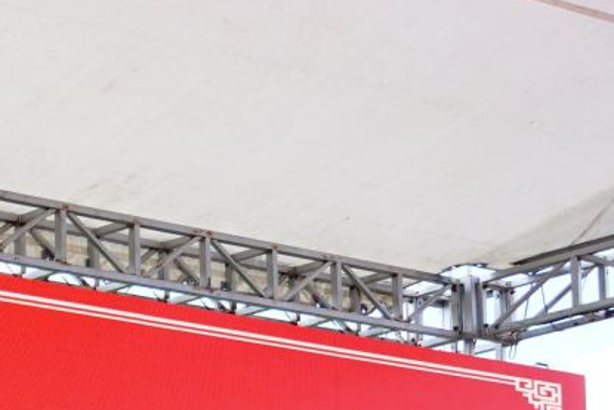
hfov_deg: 13.2
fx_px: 2218
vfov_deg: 9.7
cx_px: -694
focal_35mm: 130
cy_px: 856
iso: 125
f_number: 4
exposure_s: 1/160
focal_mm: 30
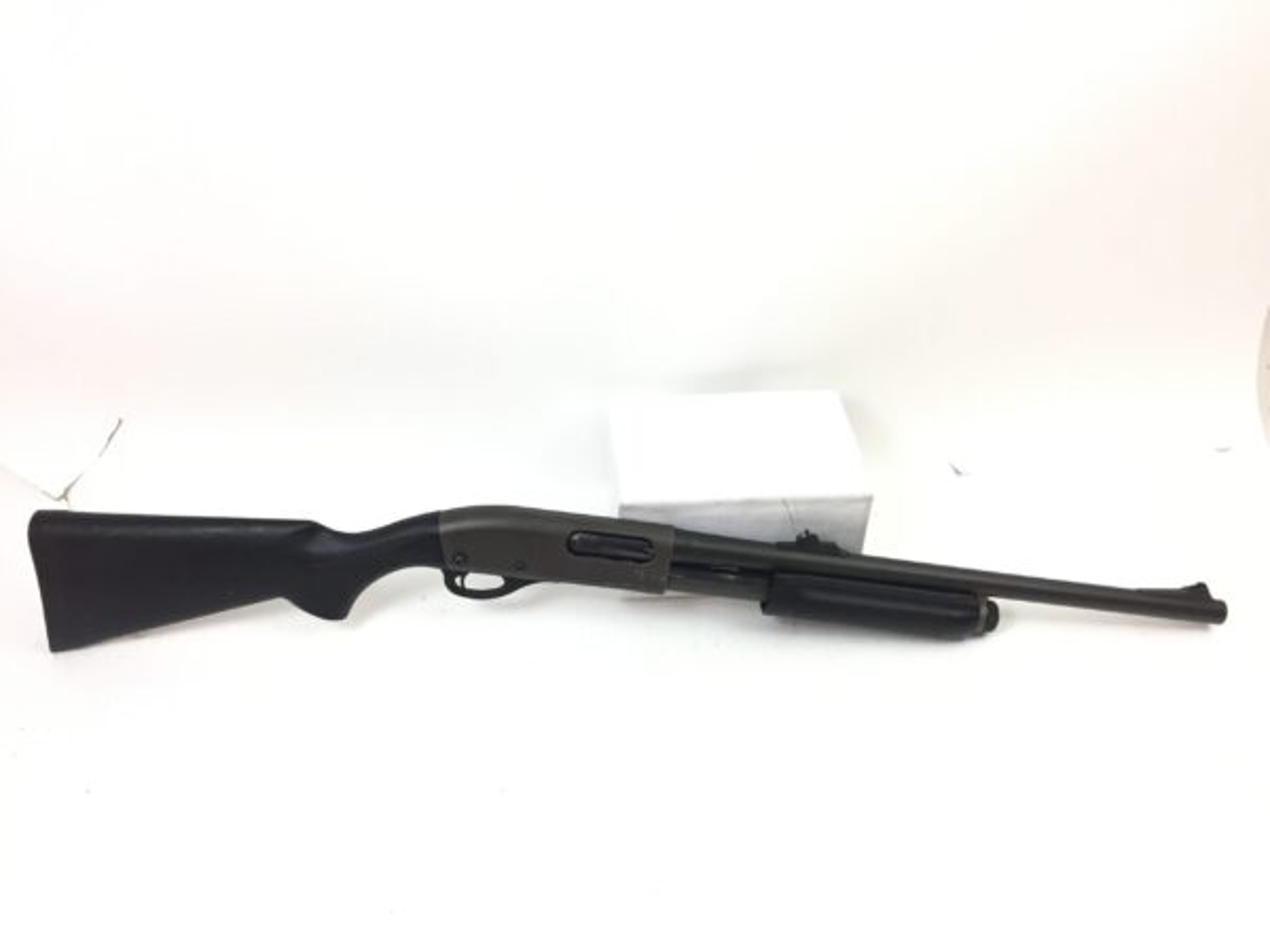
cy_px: 476
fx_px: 1064
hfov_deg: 61.7
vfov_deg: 48.2
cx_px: 635
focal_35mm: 29
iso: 40
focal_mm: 4.15
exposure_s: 1/30
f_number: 2.2
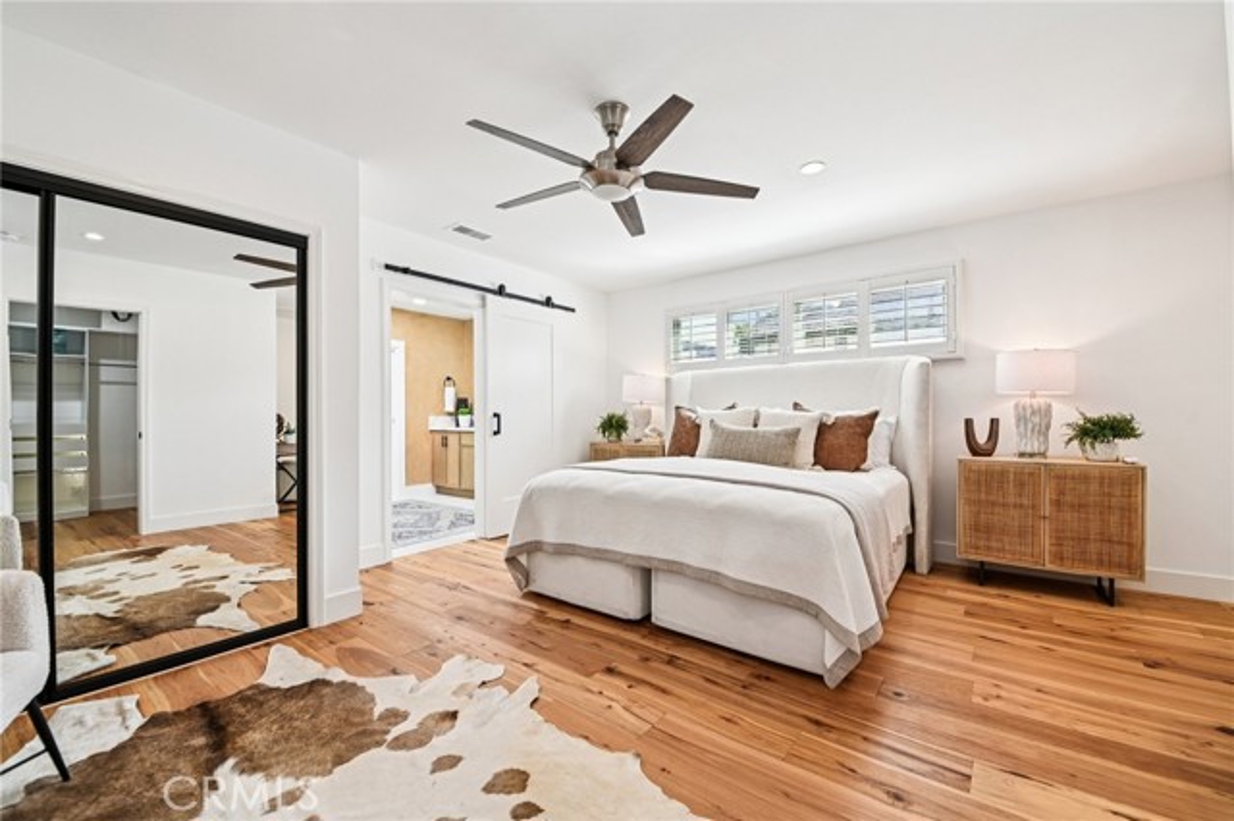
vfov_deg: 81.1
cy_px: 410
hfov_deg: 104.3
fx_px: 480
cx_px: 617
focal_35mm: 14
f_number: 8
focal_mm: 14
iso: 250
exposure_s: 1/8
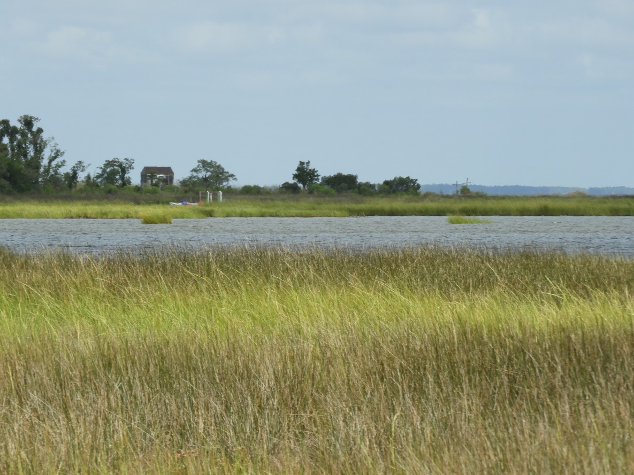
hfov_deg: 4.9
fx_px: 7345
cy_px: 210
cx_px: 269
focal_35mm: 401
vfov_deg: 3.7
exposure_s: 1/640
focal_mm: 59.1
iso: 100
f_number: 5.5
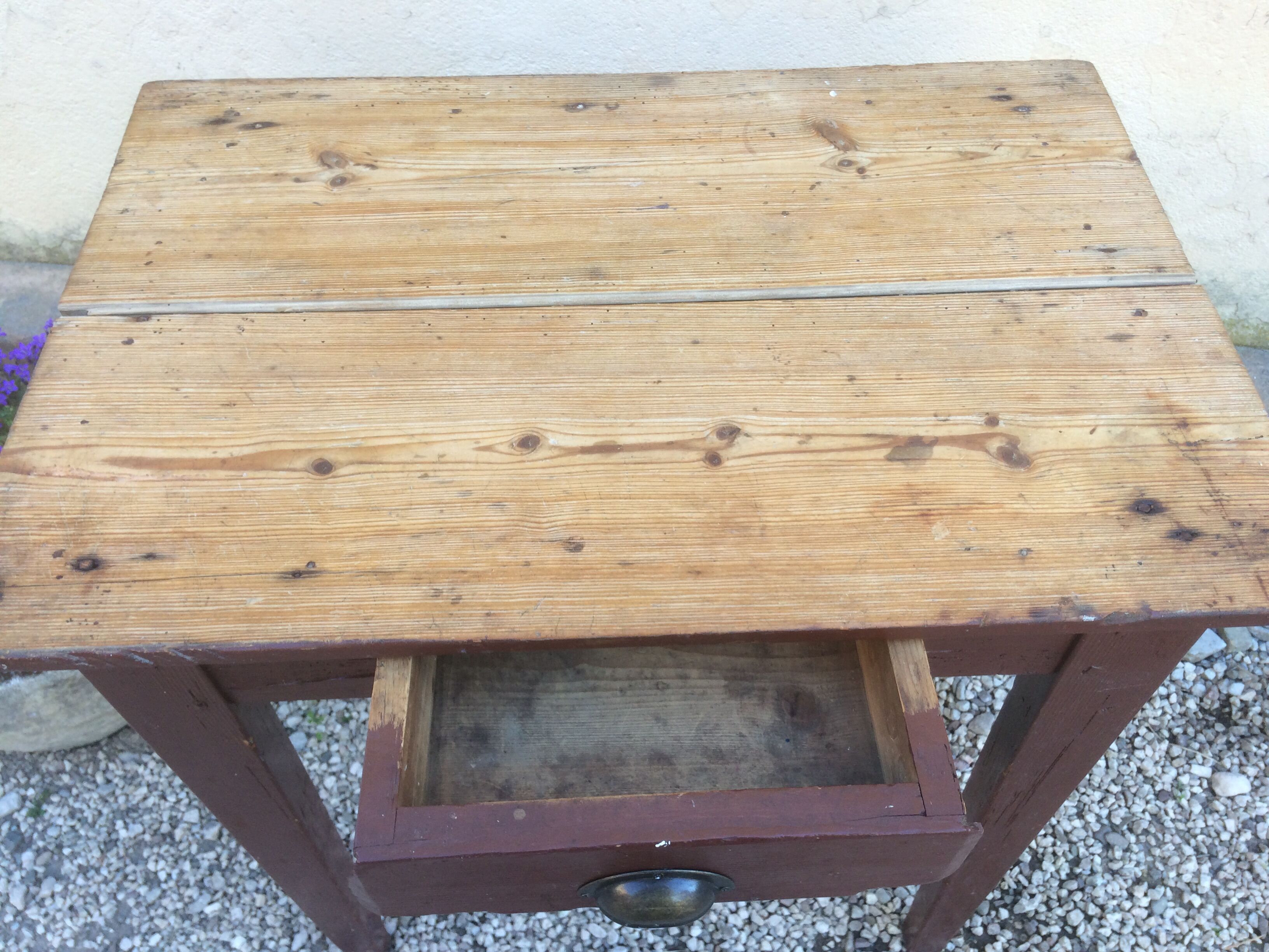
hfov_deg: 61.7
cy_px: 476
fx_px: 1063
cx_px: 634
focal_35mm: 29
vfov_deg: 48.2
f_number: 2.2
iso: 50
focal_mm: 4.15
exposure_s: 1/100
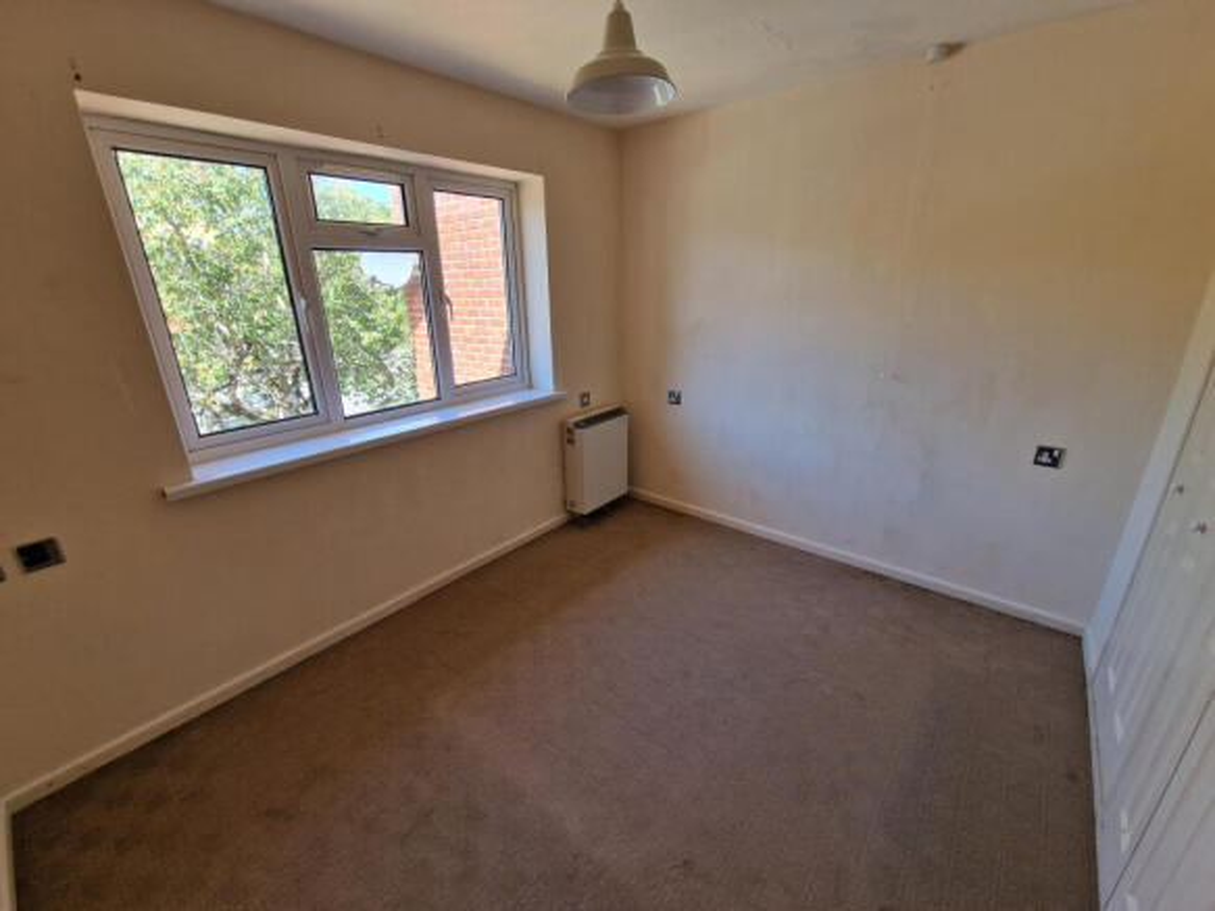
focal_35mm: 13
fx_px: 456
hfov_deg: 106.2
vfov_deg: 89.9
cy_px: 456
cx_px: 608
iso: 80
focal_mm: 2.2
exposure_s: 1/100
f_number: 2.2
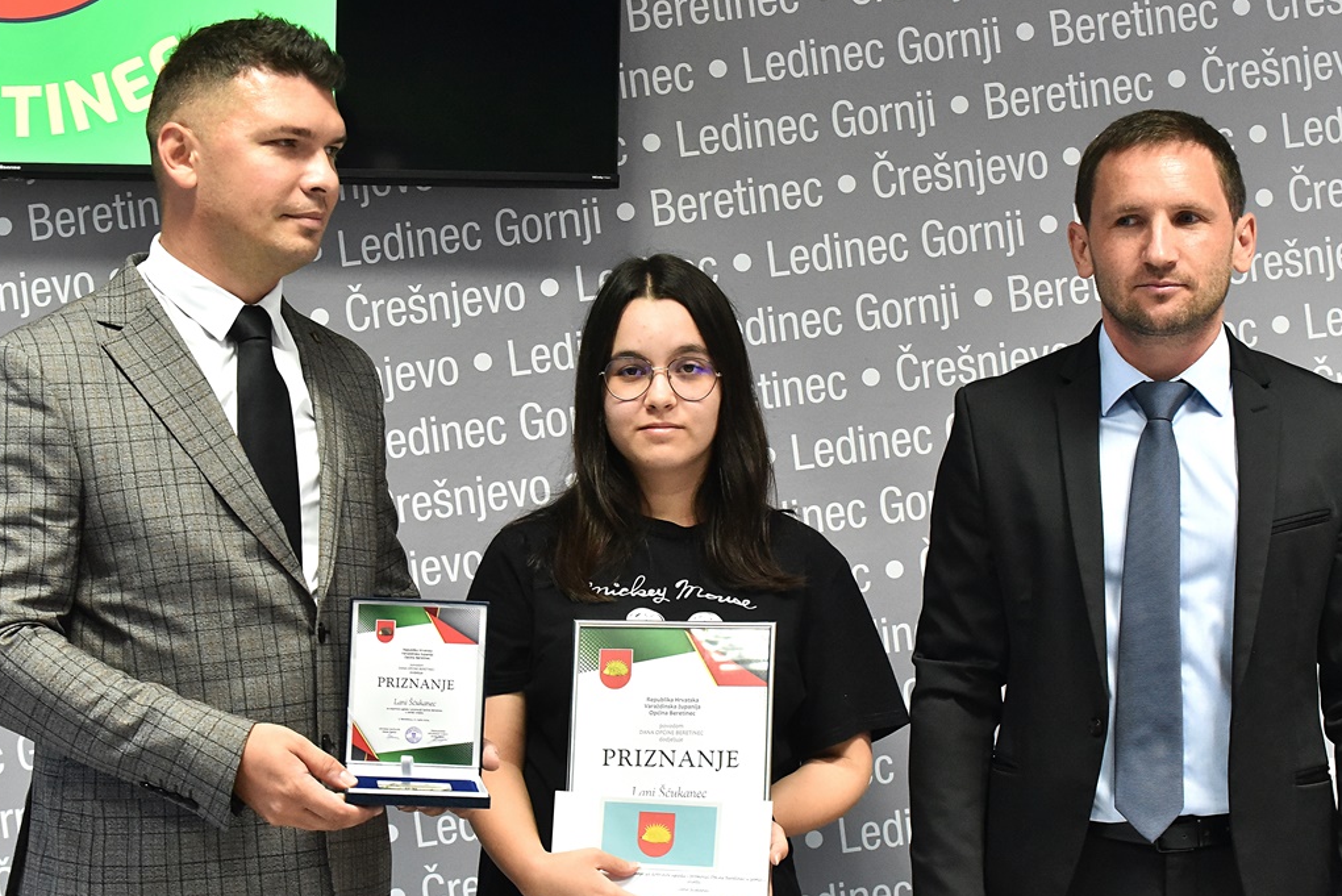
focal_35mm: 100
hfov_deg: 20.4
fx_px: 3729
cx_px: 685
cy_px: 494
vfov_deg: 13.7
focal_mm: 85
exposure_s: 1/125
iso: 5000
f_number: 6.3
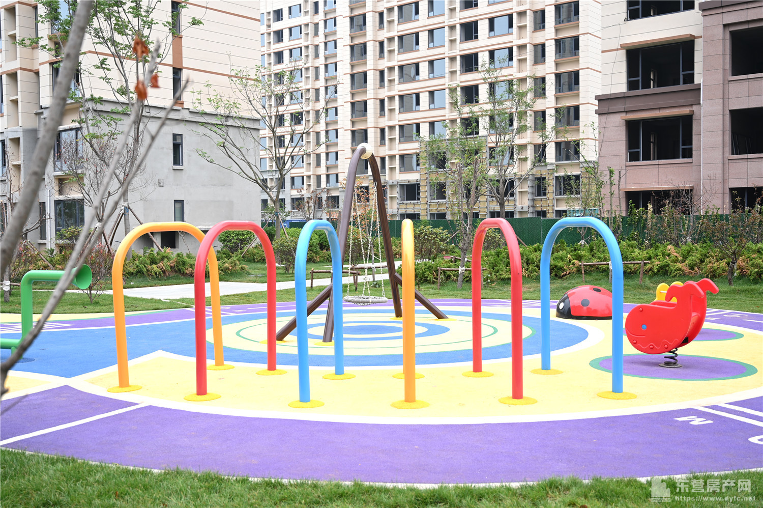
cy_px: 254
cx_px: 382
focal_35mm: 38
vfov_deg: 35.0
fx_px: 805
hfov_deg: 50.7
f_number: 4
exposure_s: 1/100
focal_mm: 38
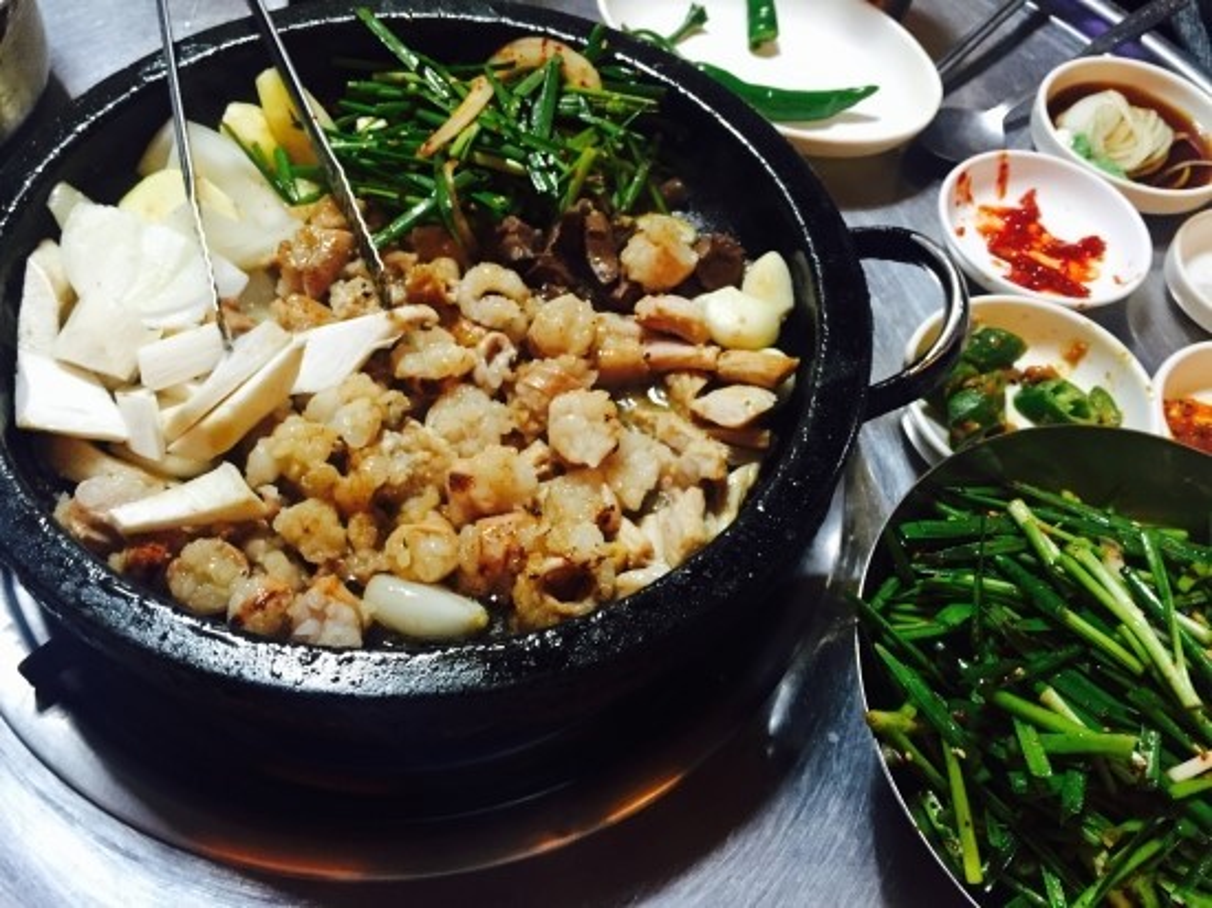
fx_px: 1015
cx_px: 606
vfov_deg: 48.2
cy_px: 454
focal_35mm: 29
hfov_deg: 61.7
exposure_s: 1/30
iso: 160
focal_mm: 4.15
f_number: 2.2
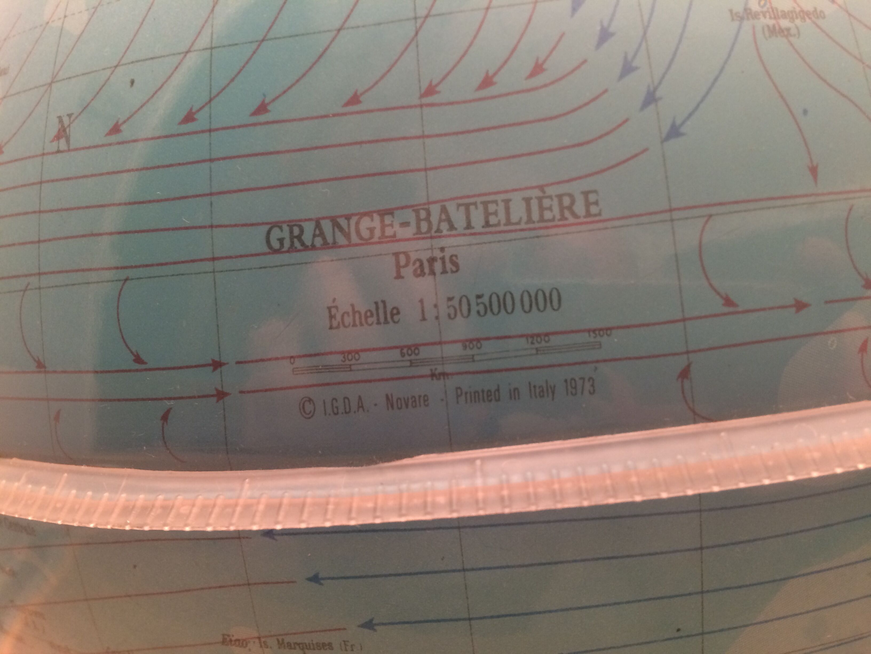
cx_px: 436
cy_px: 327
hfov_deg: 61.7
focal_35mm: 29
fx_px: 730
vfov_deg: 48.2
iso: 200
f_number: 2.2
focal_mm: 4.15
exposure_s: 1/33
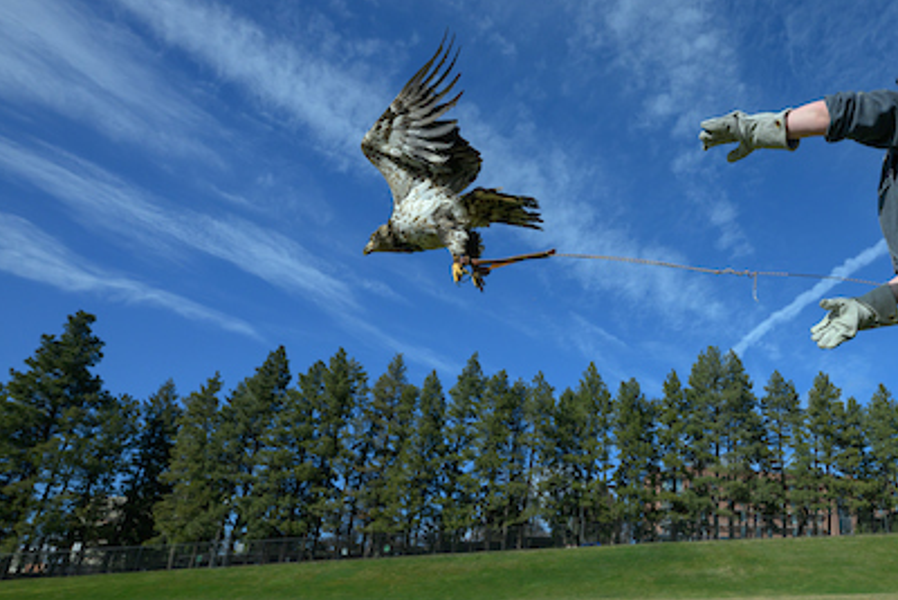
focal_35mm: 25
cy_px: 364
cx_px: 660
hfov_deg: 68.0
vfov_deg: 51.4
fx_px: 618
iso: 250
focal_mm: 16.5
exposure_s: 1/3200
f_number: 7.1
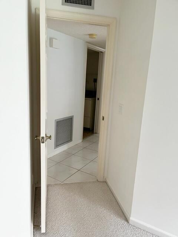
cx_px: 89
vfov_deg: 67.3
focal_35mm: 26
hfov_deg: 53.1
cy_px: 118
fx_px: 178
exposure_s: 1/60
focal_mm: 5.1
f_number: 1.6
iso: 125
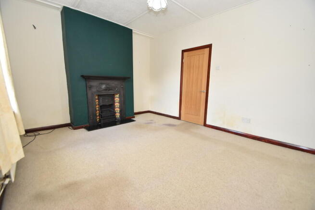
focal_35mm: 15
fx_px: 131
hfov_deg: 100.4
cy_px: 105
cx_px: 158
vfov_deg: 77.4
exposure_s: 1/80
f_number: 4.5
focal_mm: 10
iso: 800
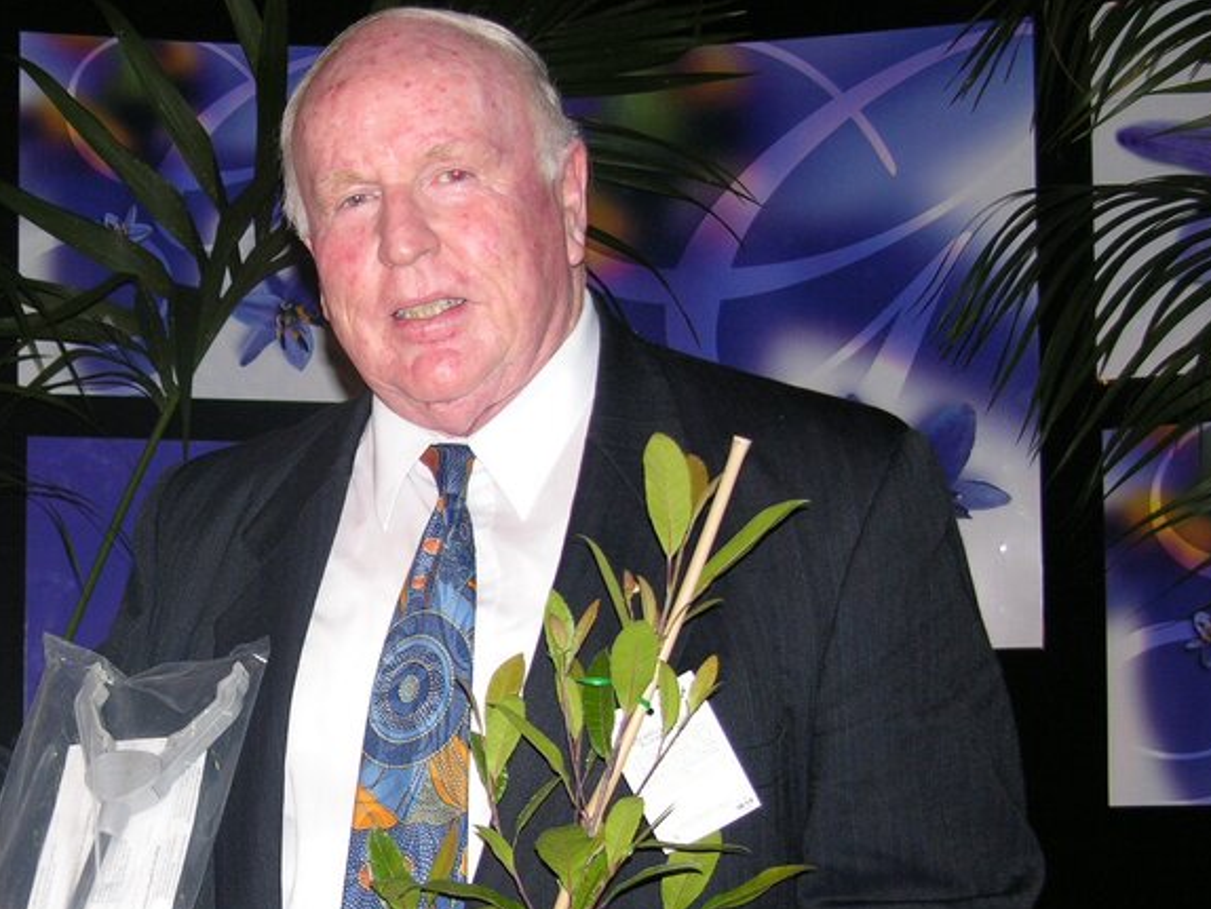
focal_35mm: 94
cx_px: 171
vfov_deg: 15.7
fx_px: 3290
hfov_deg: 20.5
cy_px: 683
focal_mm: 13.7
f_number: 3.1
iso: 100
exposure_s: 1/60.1
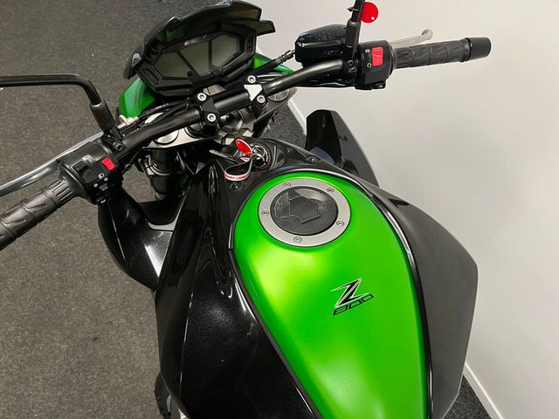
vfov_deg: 53.1
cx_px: 280
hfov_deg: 67.3
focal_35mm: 26
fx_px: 420
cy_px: 210
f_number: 1.6
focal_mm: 5.1
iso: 125
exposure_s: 1/50
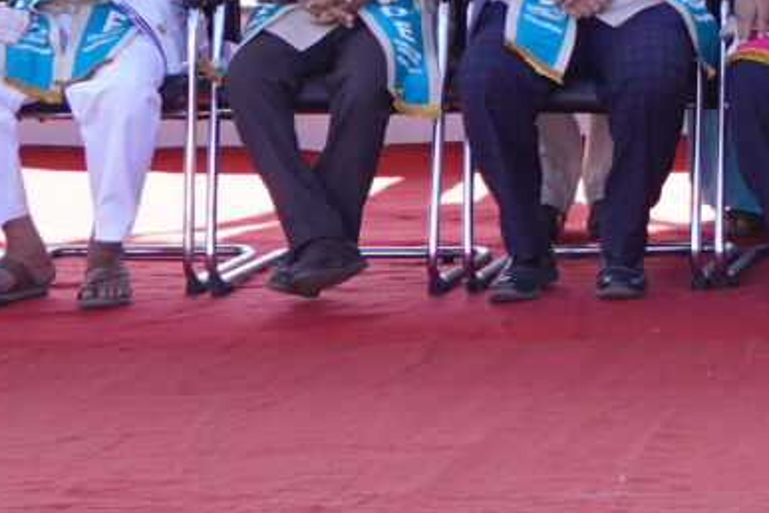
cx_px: 1311
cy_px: -293
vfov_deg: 5.9
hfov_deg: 8.7
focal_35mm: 228
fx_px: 4877
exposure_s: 1/200
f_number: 4.5
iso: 100
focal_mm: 23
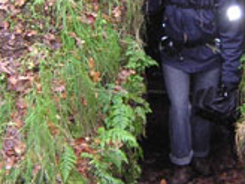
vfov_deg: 14.8
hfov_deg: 19.7
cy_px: 31
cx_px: 170
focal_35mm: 99
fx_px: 701
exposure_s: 1/60.1
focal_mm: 4.7
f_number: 2.6
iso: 266
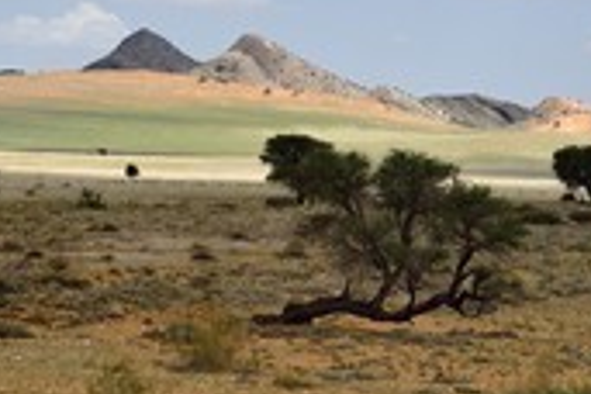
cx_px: 311
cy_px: 111
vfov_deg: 4.2
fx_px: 5433
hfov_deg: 6.2
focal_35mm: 331
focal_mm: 135
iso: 800
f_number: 7.1
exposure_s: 1/5000
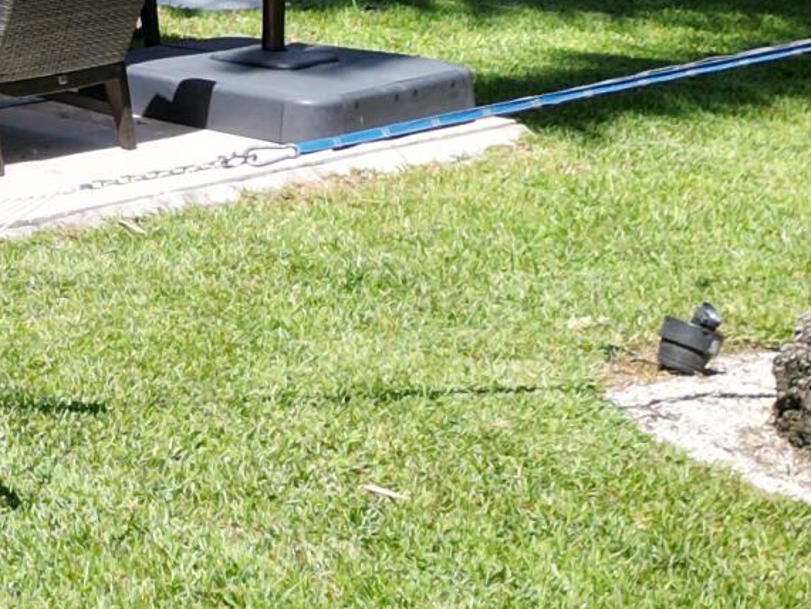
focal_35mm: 126
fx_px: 2954
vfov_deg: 11.6
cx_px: -927
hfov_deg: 13.0
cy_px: -48
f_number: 1.7
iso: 130
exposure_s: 1/2500
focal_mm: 6.72
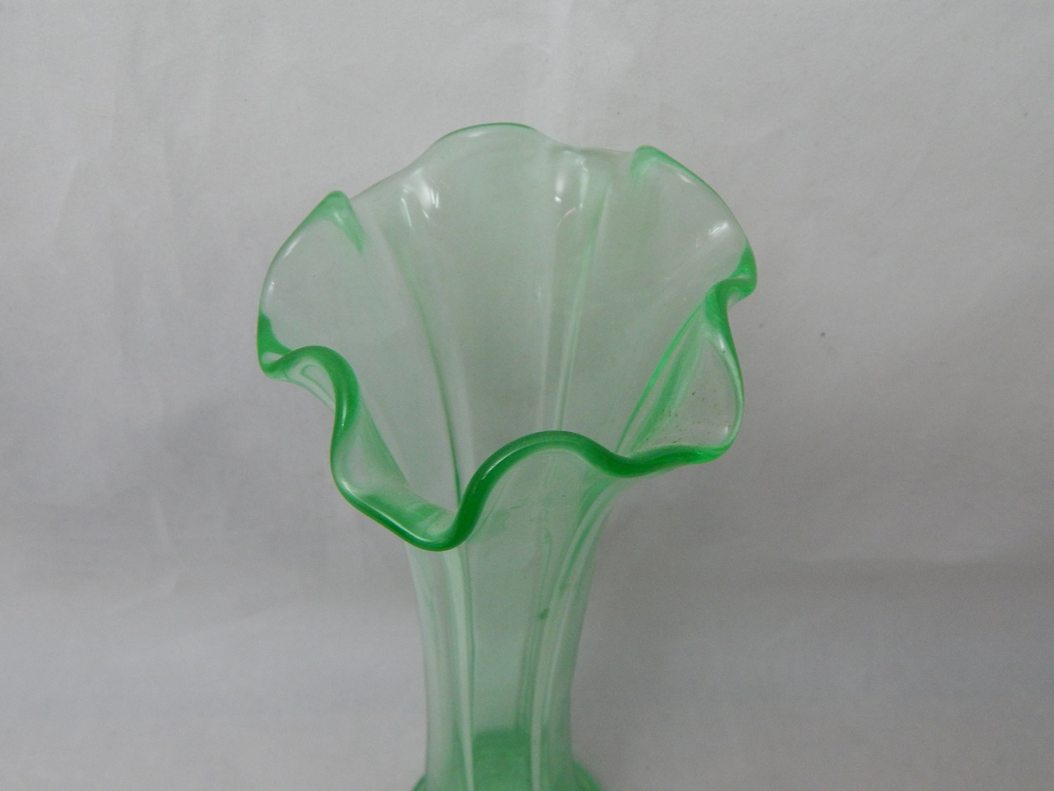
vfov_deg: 40.7
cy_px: 396
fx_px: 1066
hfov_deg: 52.6
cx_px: 527
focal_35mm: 35
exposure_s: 1/20
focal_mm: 6.1
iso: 400
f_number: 3.3
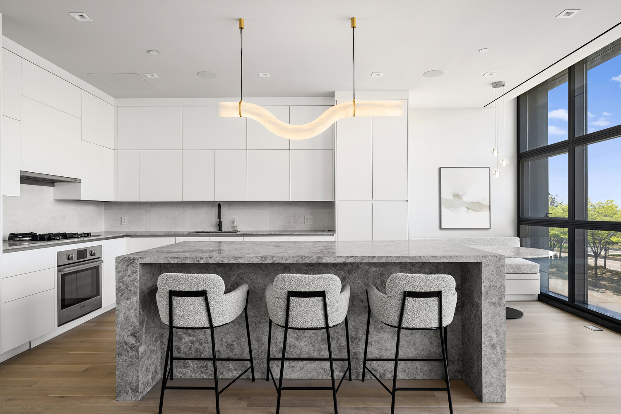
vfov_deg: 59.5
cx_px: 310
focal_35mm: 21
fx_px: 362
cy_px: 207
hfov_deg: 81.2
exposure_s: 1/30
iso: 320
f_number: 8
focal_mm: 21
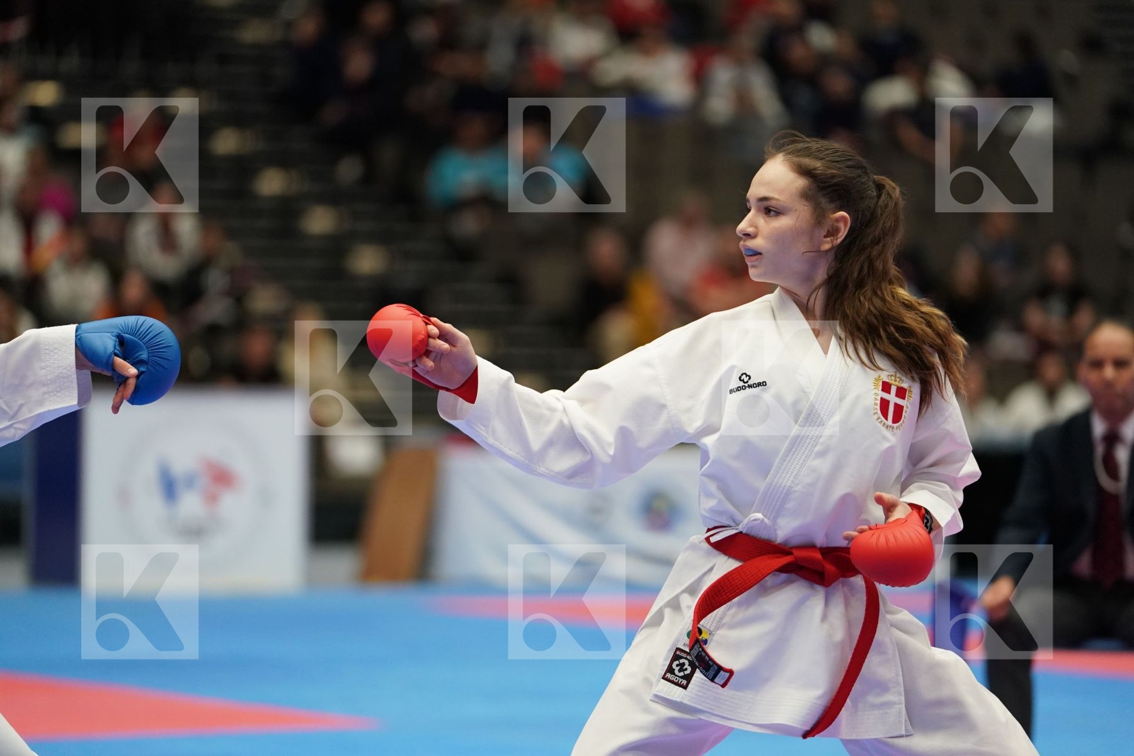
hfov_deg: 12.5
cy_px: 378
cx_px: 567
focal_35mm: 165
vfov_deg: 8.3
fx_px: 5197
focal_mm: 165
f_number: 2.8
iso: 3200
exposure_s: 1/1000
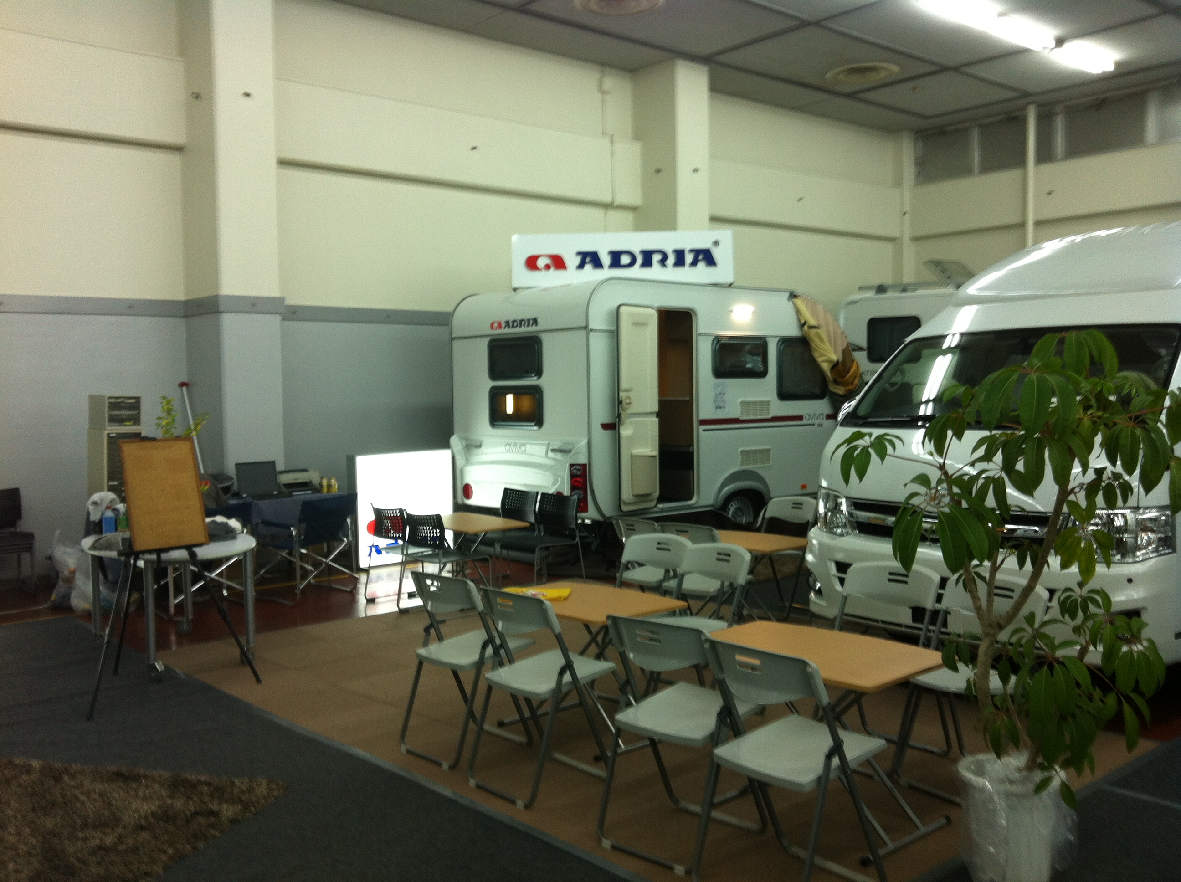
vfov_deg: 40.6
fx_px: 1192
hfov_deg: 52.7
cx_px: 590
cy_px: 441
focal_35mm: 35
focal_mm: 3.85
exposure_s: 1/17
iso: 80
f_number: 2.8
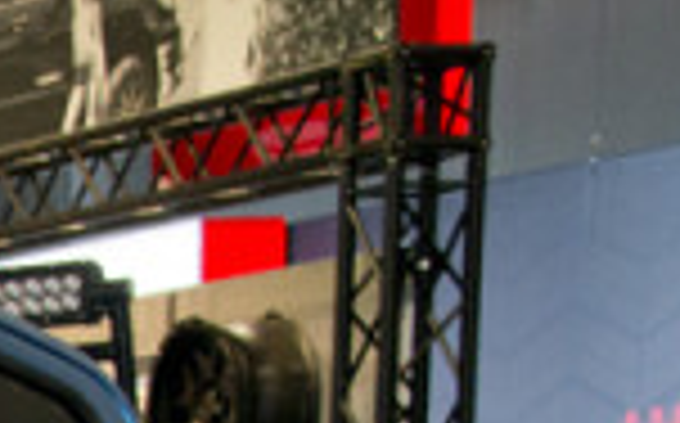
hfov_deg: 7.8
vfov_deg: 5.3
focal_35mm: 235
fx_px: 4350
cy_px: 1280
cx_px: -1355
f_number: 7.1
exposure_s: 1/60
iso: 800
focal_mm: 34
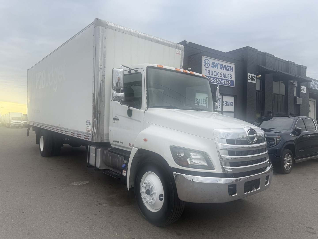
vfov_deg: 56.8
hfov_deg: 71.6
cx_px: 159
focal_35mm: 24
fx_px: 220
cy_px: 120
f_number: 1.78
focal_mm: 6.76
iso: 80
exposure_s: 1/1032
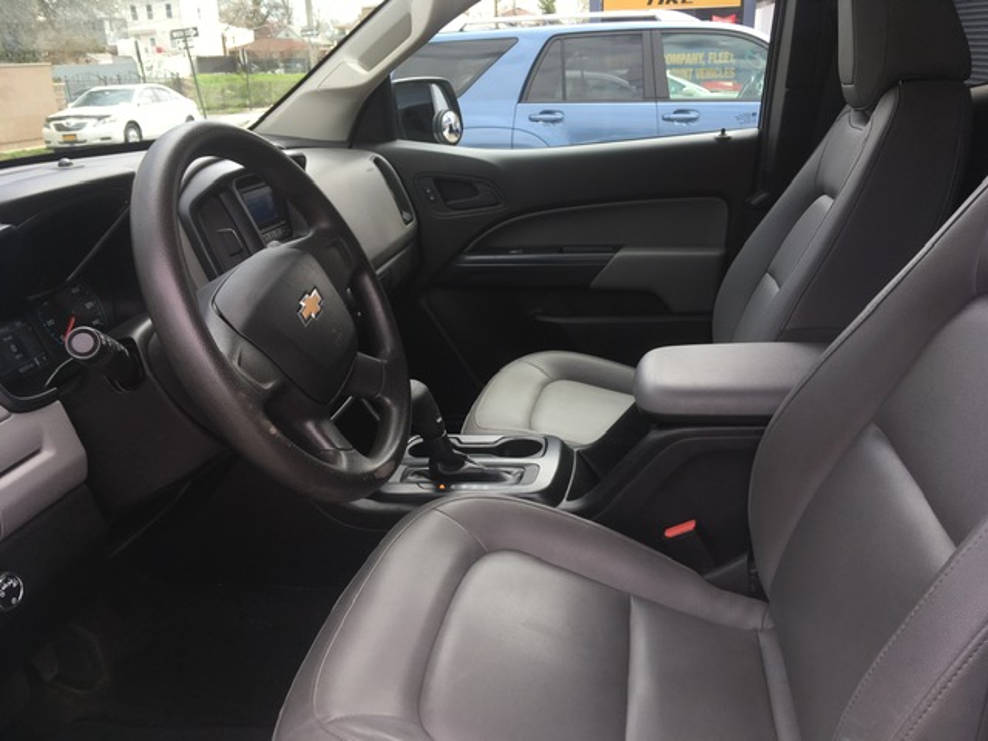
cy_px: 370
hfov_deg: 61.7
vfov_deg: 48.2
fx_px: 828
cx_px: 494
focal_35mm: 29
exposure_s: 1/208
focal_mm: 4.15
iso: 25
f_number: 2.2
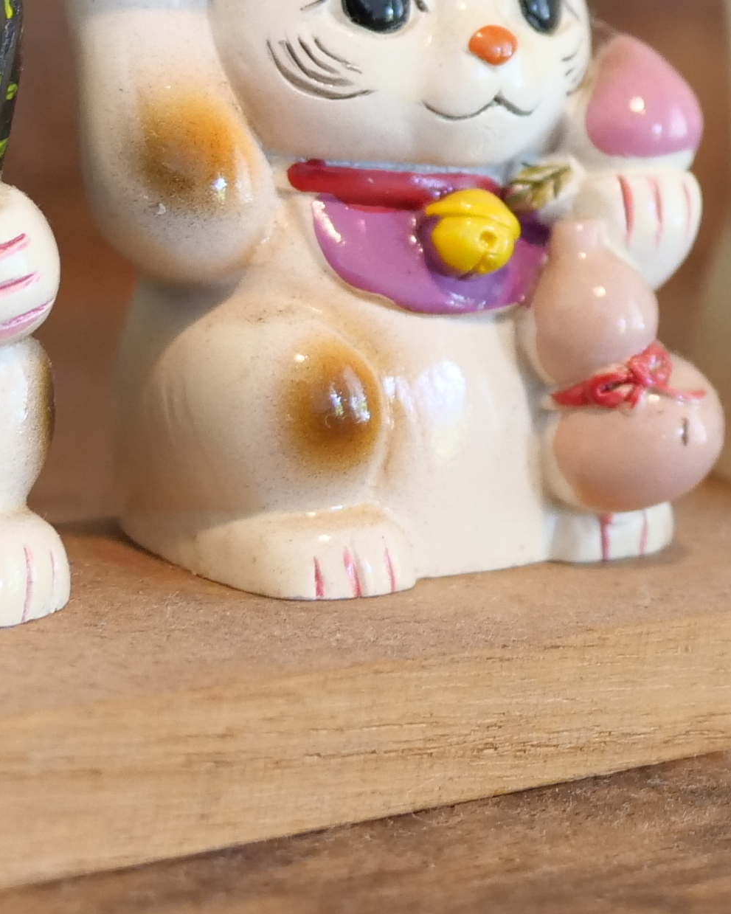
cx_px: 1191
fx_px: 2651
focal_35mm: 98
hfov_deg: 14.4
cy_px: 207
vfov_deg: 19.4
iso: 500
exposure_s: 1/60
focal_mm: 12
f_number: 2.8
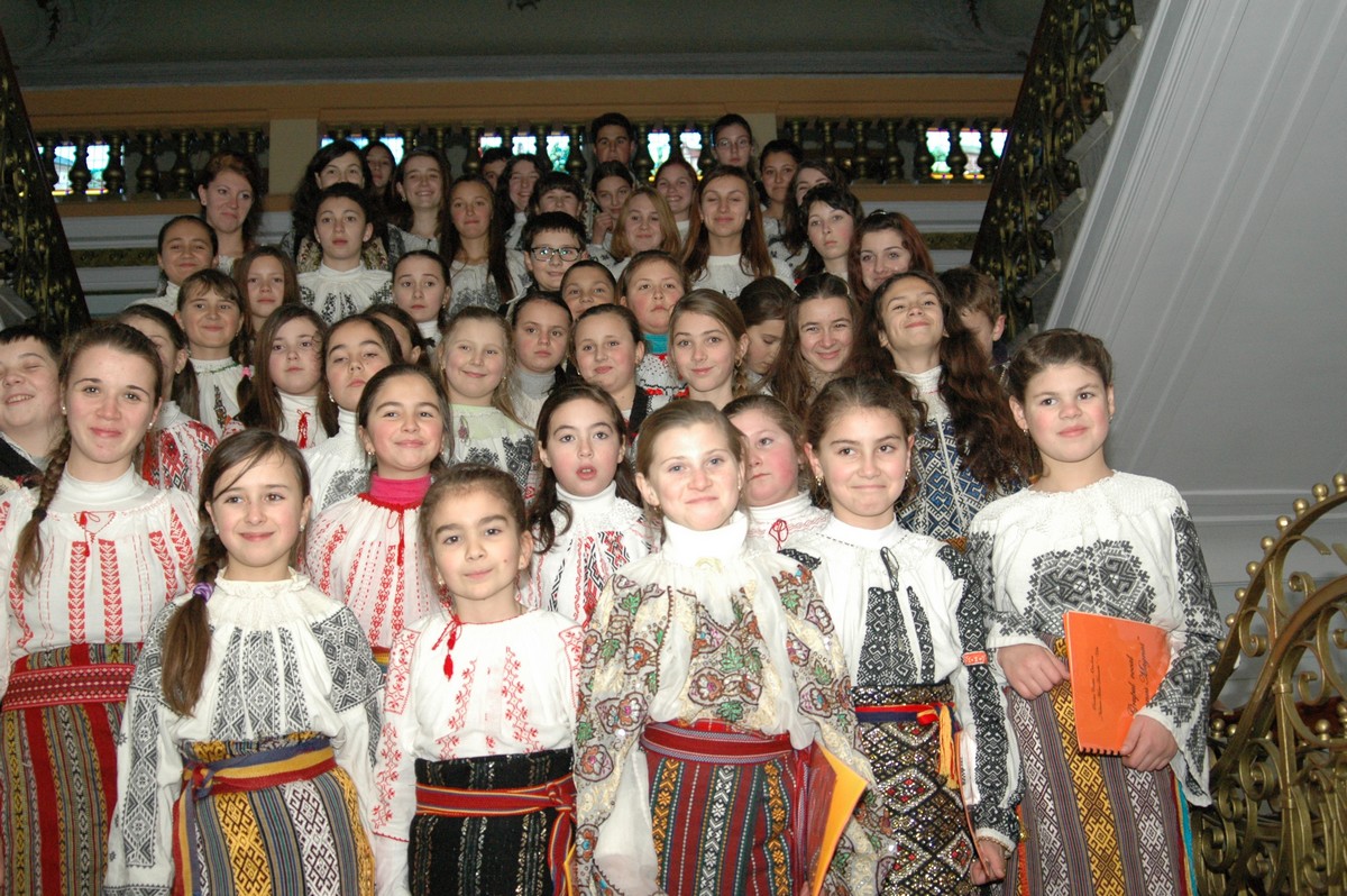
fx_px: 1570
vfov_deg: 31.8
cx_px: 674
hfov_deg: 46.4
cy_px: 448
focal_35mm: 42
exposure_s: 1/60
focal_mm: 28
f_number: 4
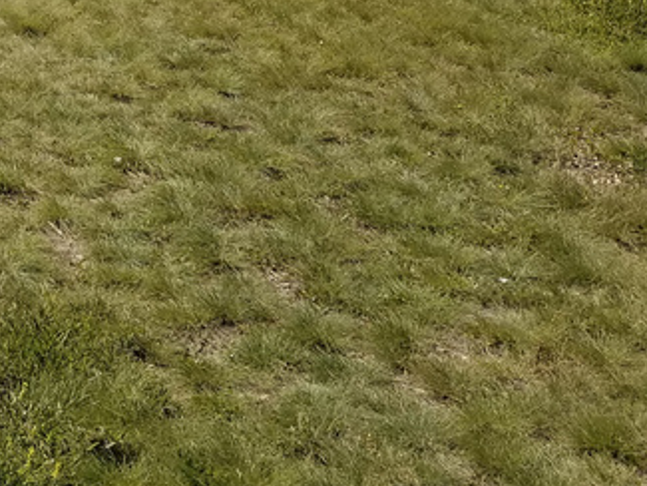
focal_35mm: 82
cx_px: -163
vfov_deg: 16.2
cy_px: -273
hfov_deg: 21.8
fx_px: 1533
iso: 40
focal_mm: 4.2
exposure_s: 1/2720
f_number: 1.7
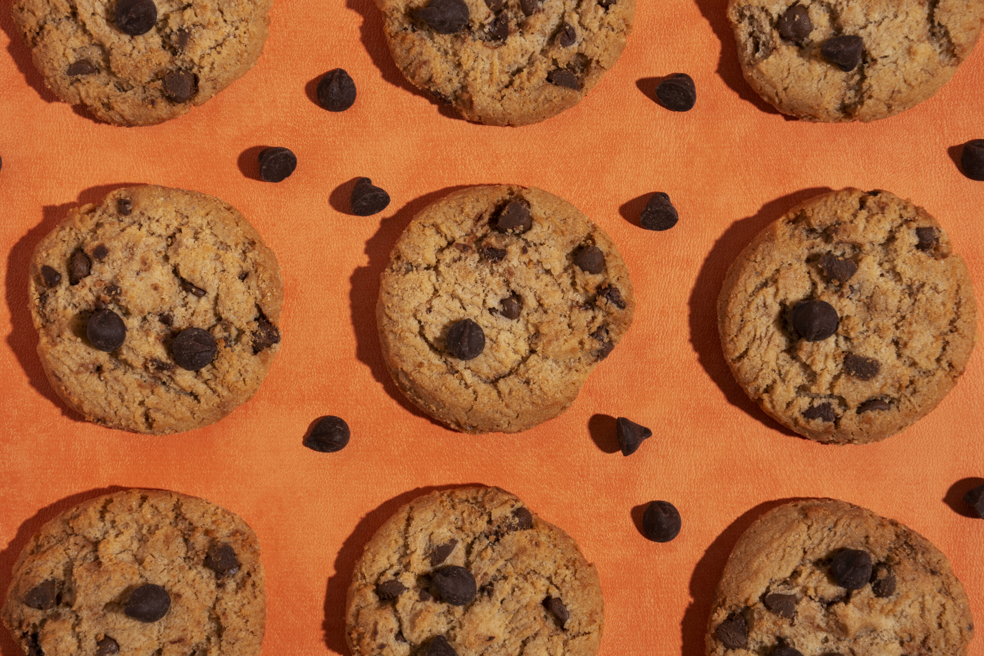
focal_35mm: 105
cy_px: 328
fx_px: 2870
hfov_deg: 19.5
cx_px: 492
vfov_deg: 13.0
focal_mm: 70
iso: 125
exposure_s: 1/125
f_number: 9
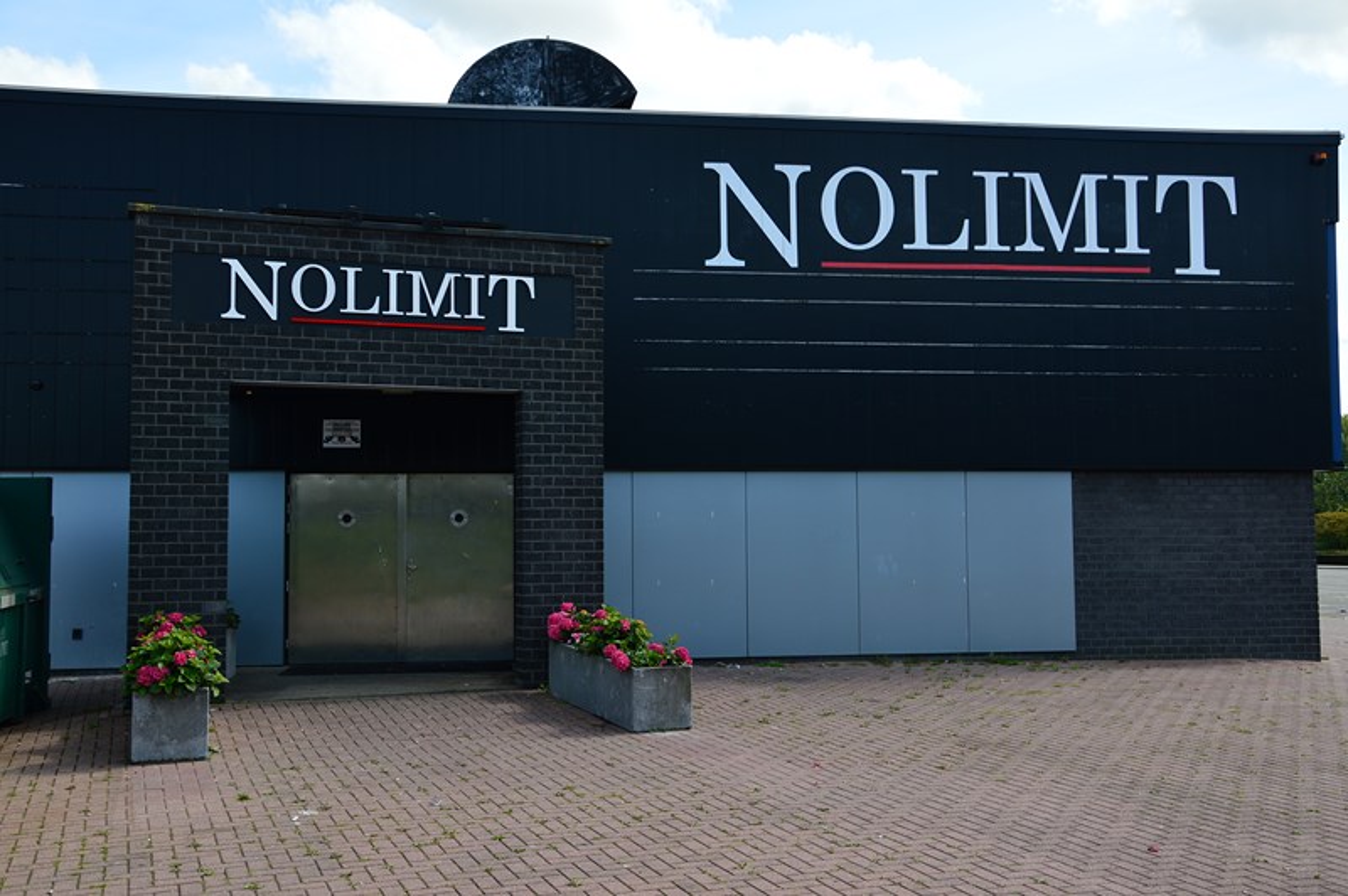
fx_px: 1403
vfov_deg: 35.4
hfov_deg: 51.3
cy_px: 448
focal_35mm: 38
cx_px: 674
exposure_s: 1/250
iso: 100
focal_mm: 25
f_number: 5.6
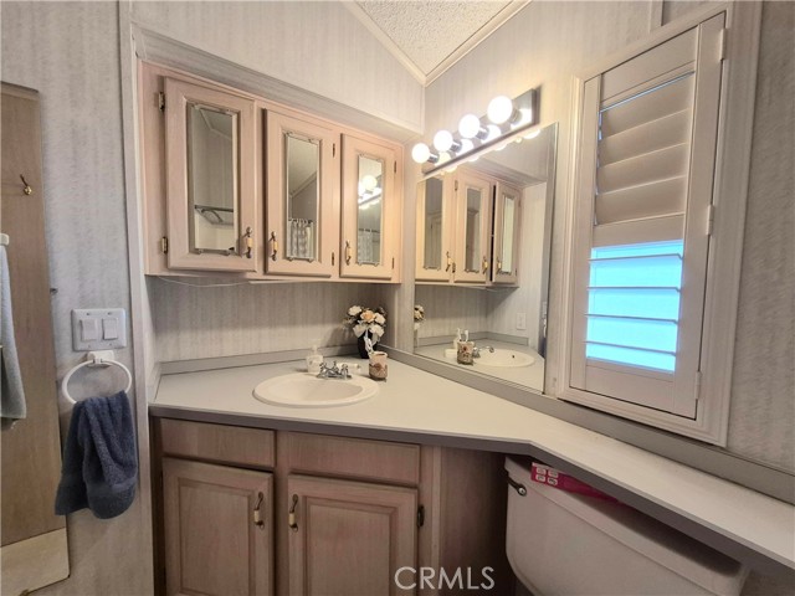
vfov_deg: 89.9
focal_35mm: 13
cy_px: 298
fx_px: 299
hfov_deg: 106.2
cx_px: 398
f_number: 2.2
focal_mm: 1.74
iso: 100
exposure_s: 1/60.2
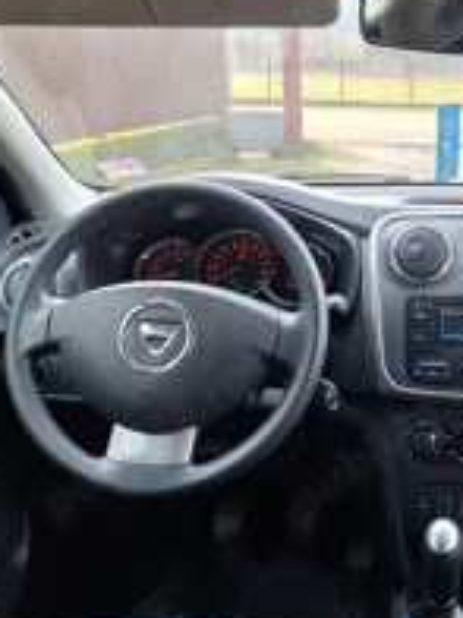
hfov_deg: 29.1
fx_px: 838
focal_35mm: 47
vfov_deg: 40.2
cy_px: 233
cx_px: 454
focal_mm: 5.54
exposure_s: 1/108
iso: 40
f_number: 1.8
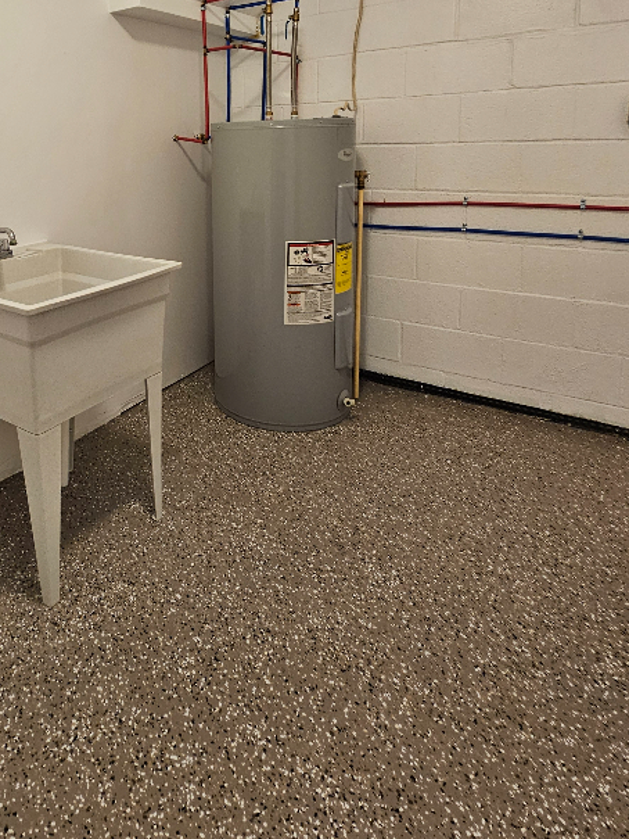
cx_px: 172
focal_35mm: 22
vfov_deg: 71.7
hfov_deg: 58.5
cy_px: 220
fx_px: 533
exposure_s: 1/60
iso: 200
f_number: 2.2
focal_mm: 2.2
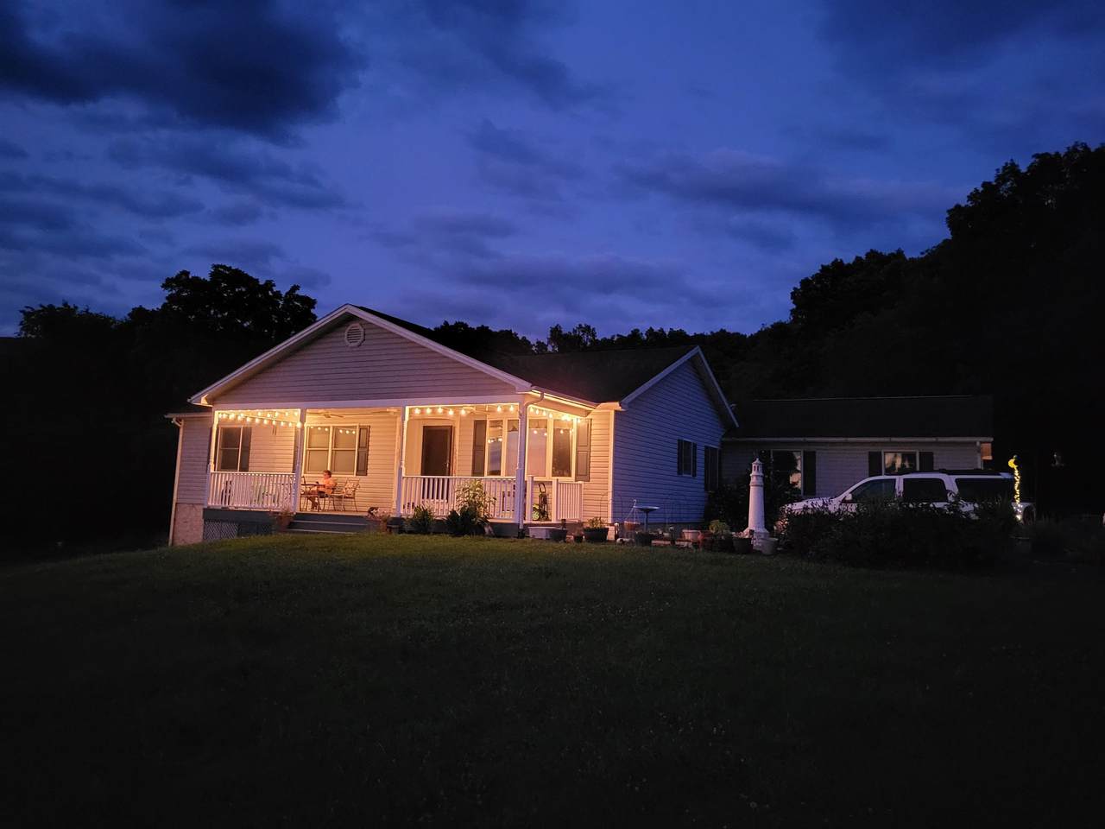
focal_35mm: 26
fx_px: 830
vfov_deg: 53.1
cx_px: 552
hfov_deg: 67.3
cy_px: 414
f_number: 1.8
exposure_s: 1/20
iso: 1250
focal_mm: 5.4
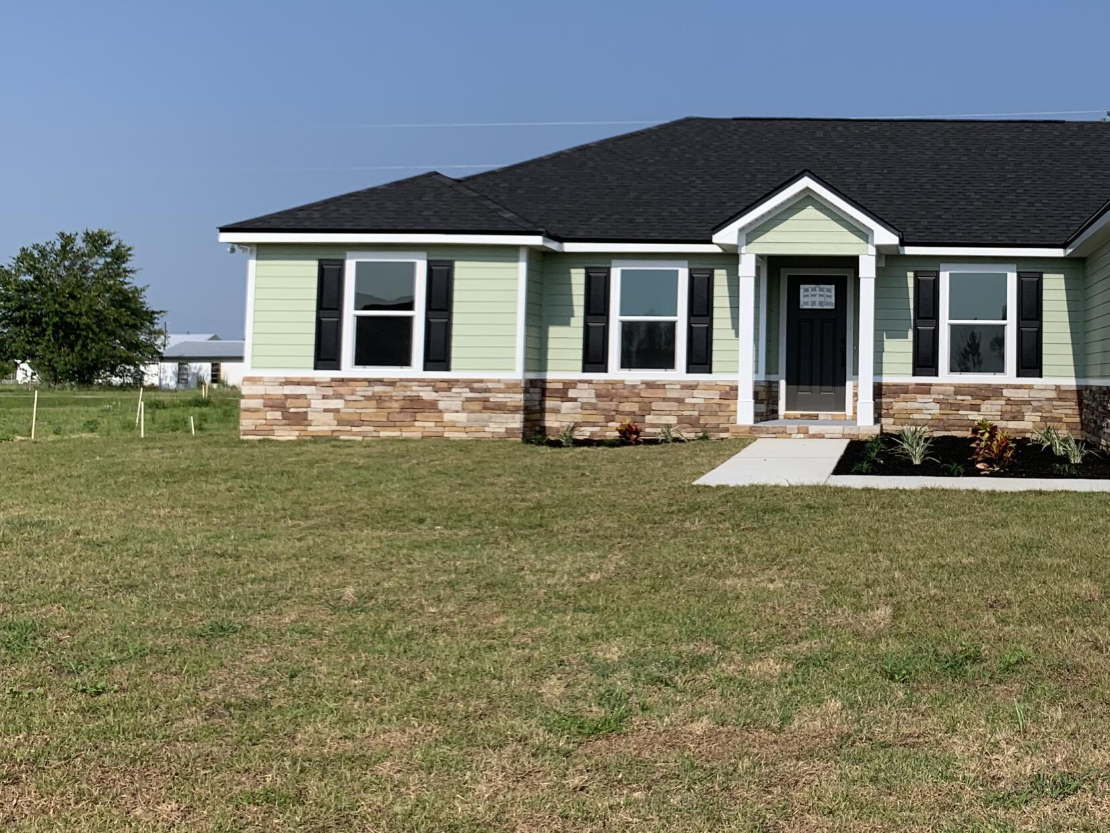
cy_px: 279
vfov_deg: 30.7
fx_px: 1507
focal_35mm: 47
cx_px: 881
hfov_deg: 39.0
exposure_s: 1/3788
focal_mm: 4.25
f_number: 1.8
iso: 25
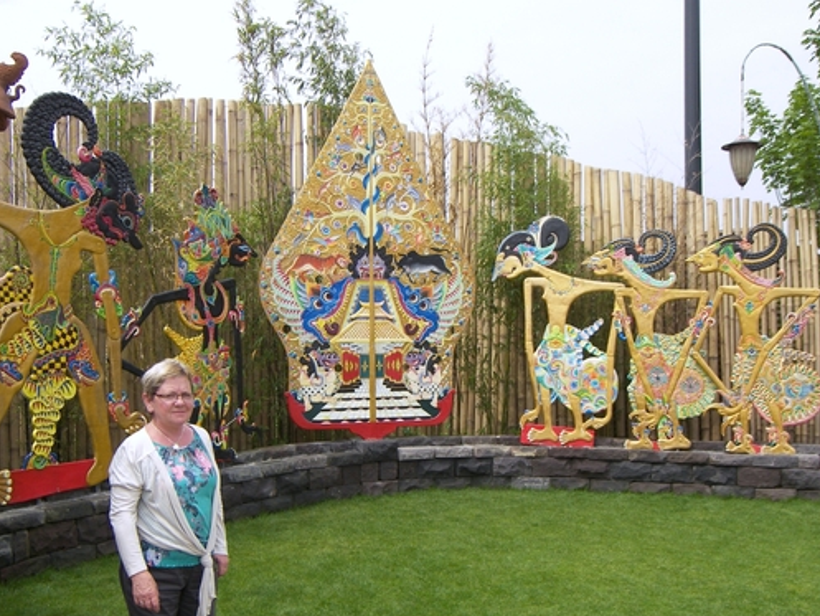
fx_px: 829
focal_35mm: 35
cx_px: 386
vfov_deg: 40.6
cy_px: 362
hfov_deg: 52.6
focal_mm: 6.2
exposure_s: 1/800
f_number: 3.2
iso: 50
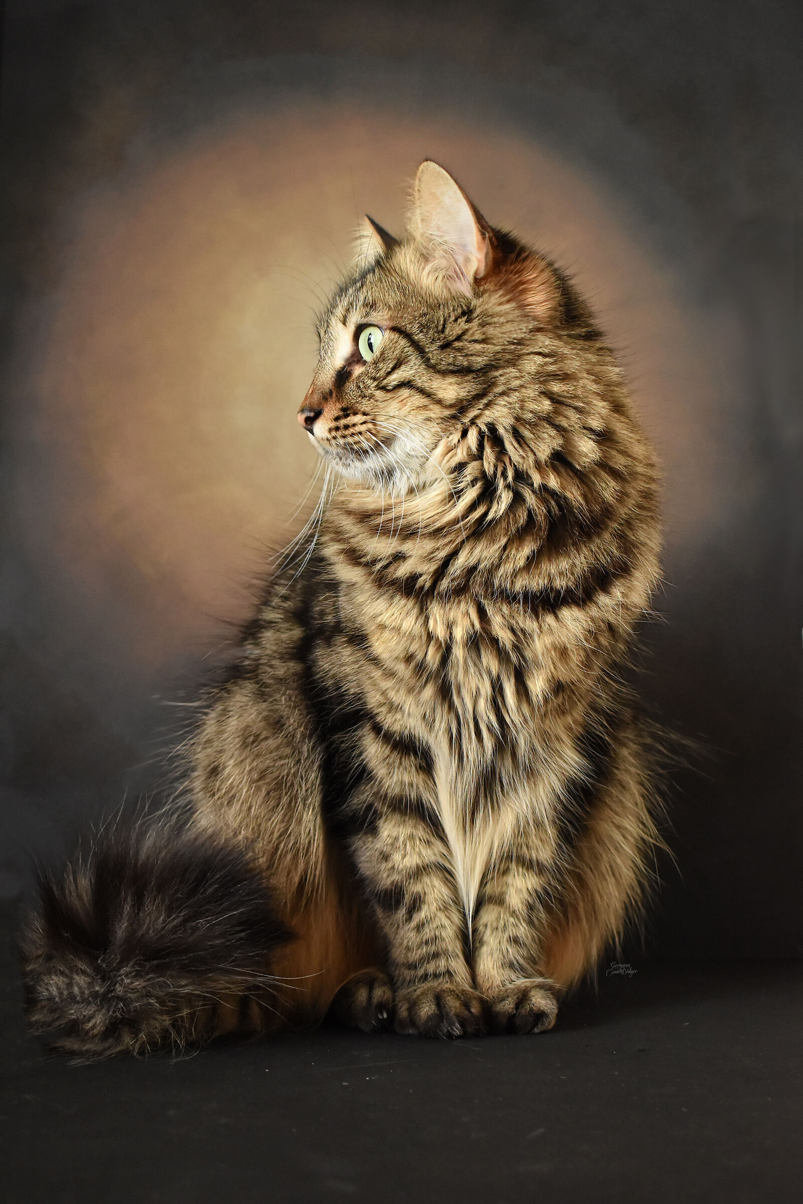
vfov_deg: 41.1
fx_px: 1606
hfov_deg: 28.1
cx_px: 402
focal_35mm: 48
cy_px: 602
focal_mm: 32
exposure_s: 1/30
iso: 2000
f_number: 5.6
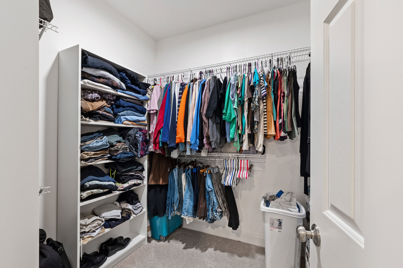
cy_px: 134
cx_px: 202
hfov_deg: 100.4
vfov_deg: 77.3
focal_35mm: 15
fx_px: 168
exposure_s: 1.3
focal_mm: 10
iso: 100
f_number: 8
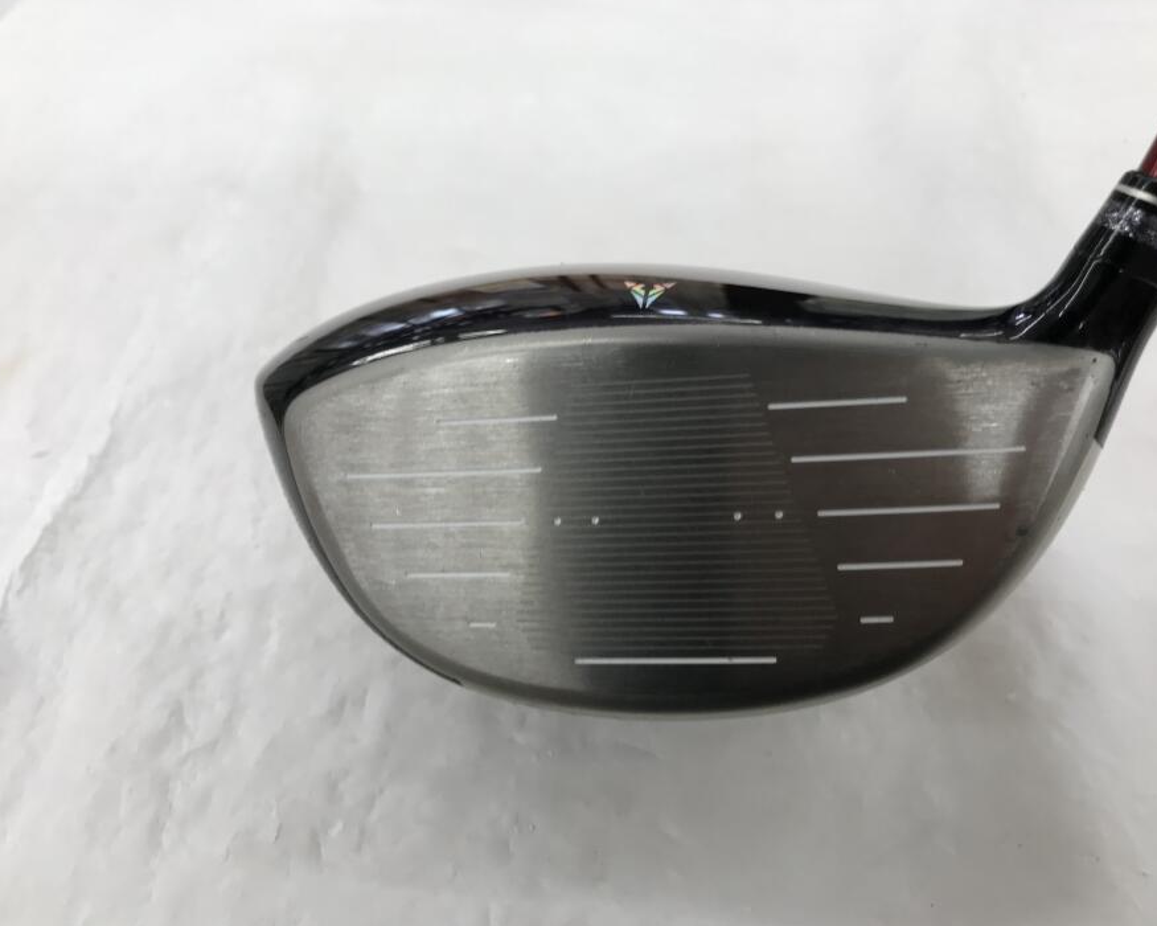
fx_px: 1027
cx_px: 592
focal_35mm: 30
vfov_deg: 48.5
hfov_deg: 58.8
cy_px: 463
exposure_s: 1/100
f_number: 1.8
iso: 40
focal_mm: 3.99
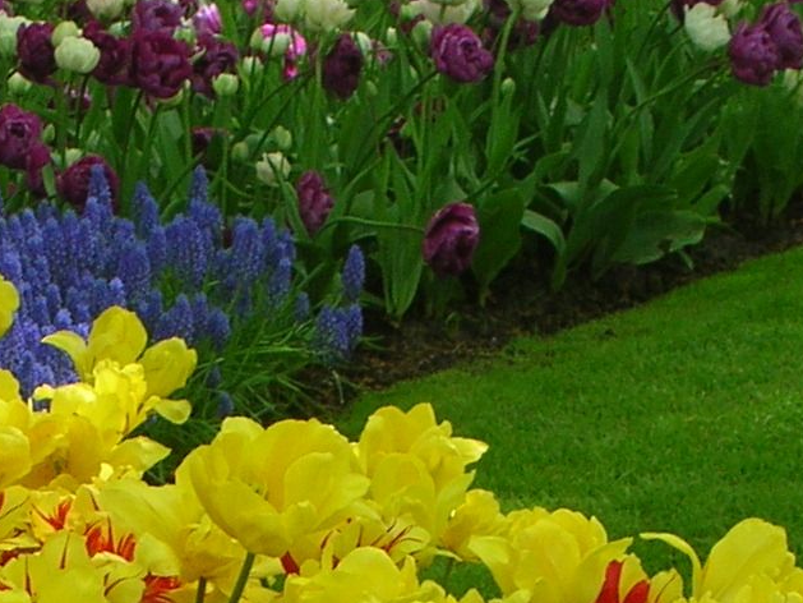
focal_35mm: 298
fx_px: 6914
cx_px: 217
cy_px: 883
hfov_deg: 6.6
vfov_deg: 5.0
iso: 50
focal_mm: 13.7
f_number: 4.2
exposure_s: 1/40.7
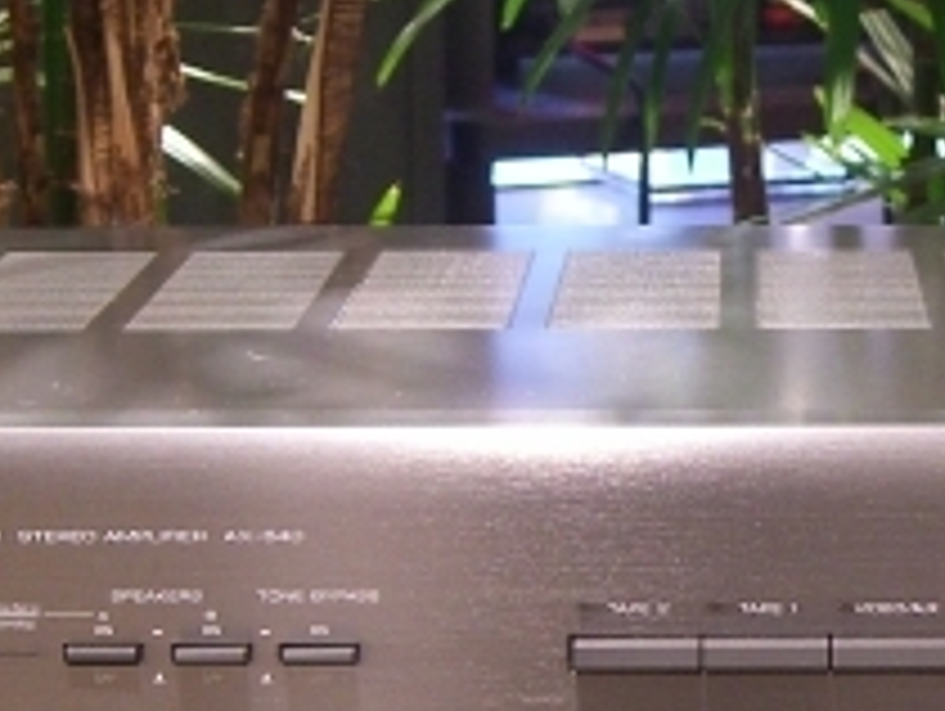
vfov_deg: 10.6
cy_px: 576
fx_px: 3826
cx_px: 742
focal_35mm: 140
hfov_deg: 14.0
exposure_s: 1/10
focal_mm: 9.5
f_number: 3.1
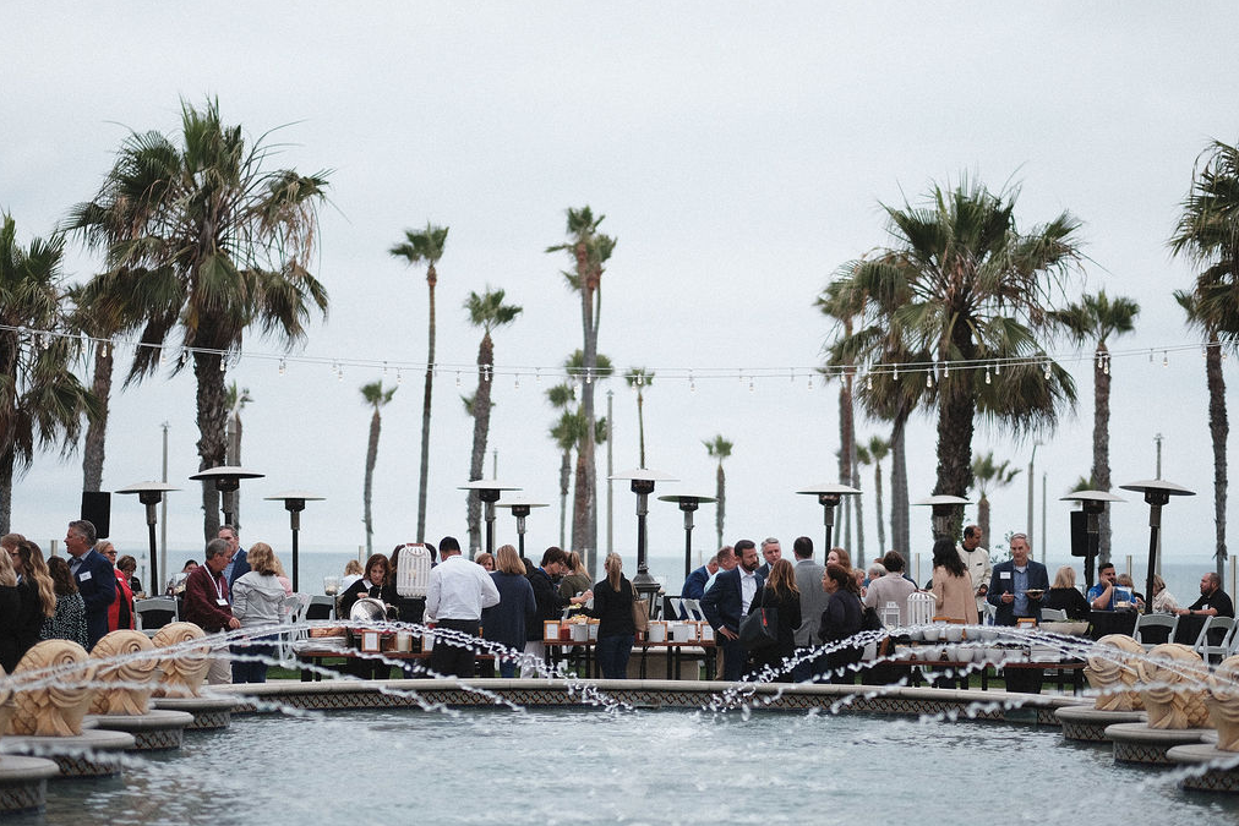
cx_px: 622
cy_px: 413
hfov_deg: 23.9
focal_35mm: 85
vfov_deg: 16.1
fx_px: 2926
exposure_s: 1/1000
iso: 200
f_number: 1.2
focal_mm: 56
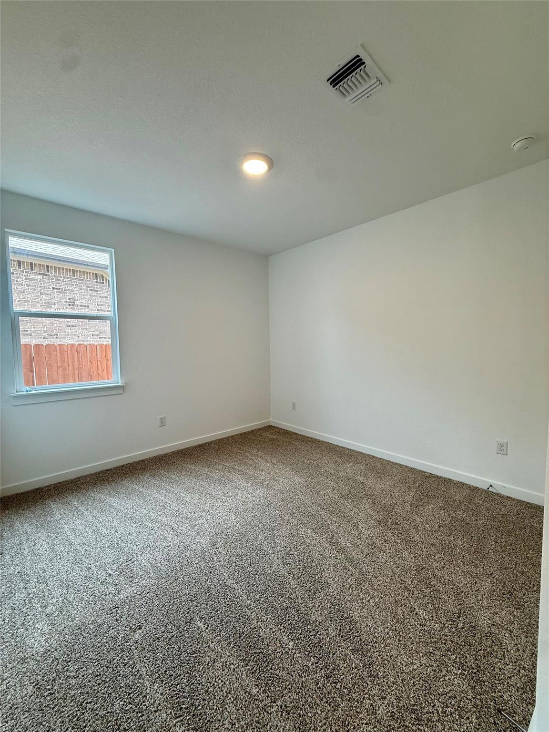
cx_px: 274
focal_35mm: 14
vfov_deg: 102.1
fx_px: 296
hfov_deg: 85.7
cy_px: 366
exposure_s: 1/120
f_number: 2.2
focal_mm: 2.22
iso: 160
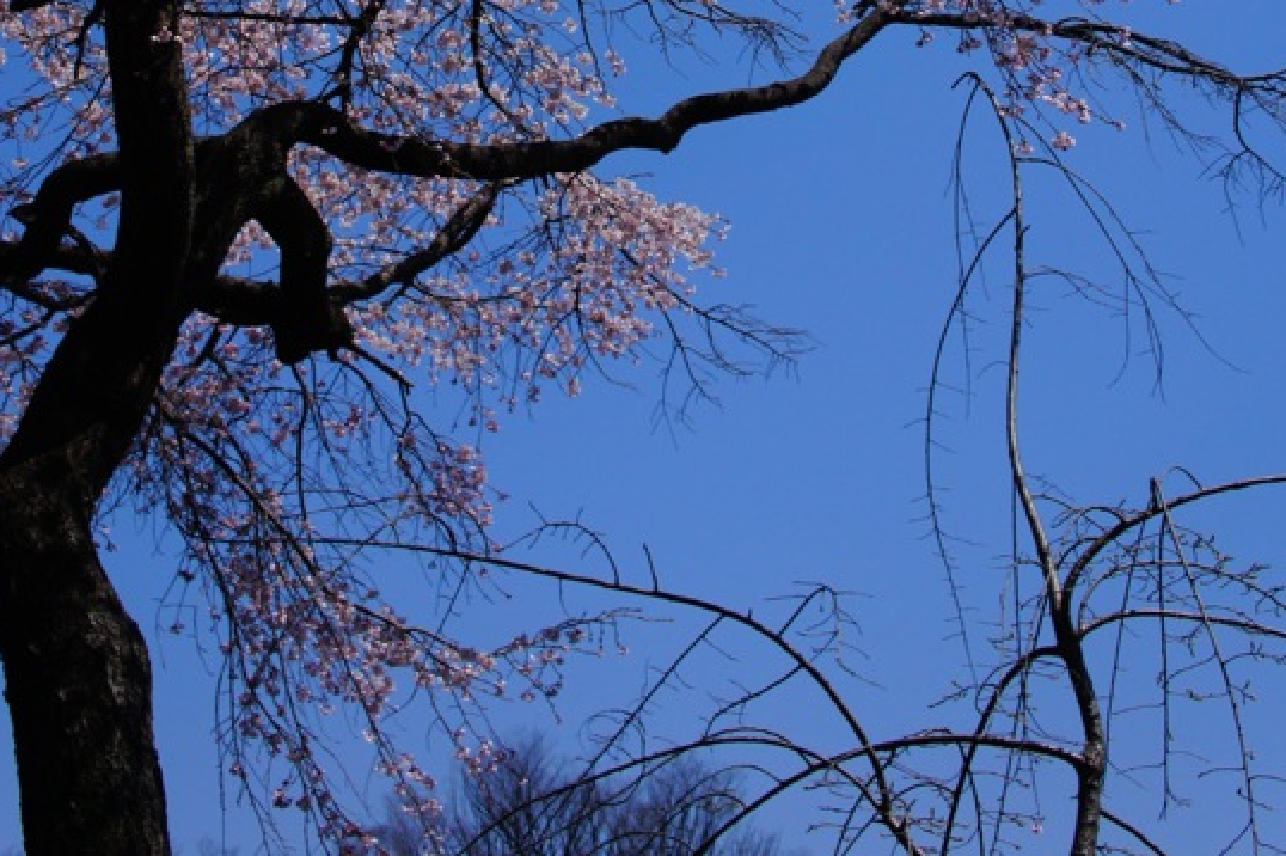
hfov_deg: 33.4
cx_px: 627
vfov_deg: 20.4
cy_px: -292
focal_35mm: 60
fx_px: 2140
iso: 200
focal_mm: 21
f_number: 5
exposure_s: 1/2500
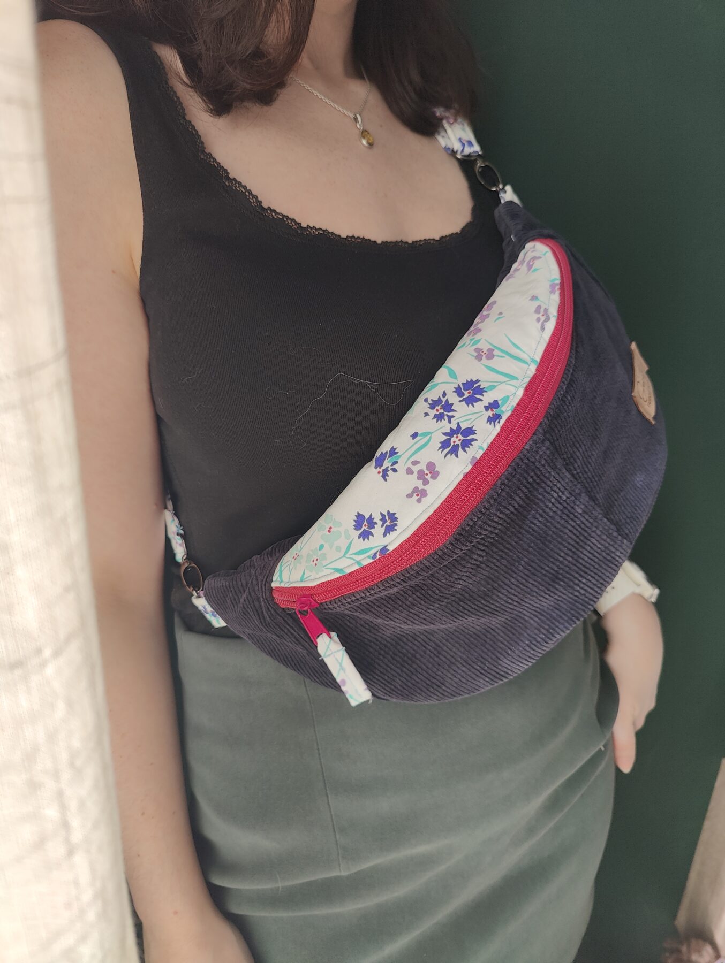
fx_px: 641
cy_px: 482
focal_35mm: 23
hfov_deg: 59.0
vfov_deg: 73.9
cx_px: 362
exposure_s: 1/92
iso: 50
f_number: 1.8
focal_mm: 6.06
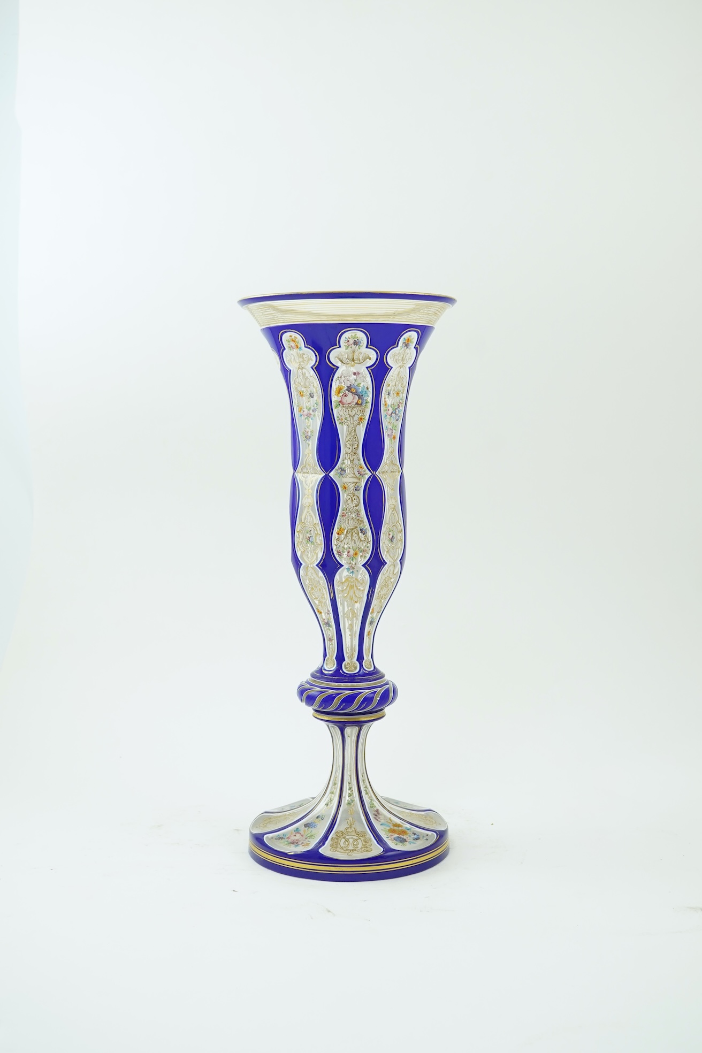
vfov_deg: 43.6
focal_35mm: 45
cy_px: 526
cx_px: 351
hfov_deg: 29.9
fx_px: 1316
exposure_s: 1/50
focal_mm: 30
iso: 640
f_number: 10
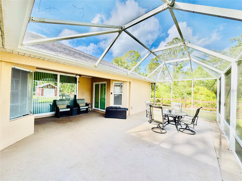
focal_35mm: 14
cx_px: 121
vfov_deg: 85.7
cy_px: 90
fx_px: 98
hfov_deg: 102.1
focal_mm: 2.22
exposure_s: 1/352
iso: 40
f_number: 2.2
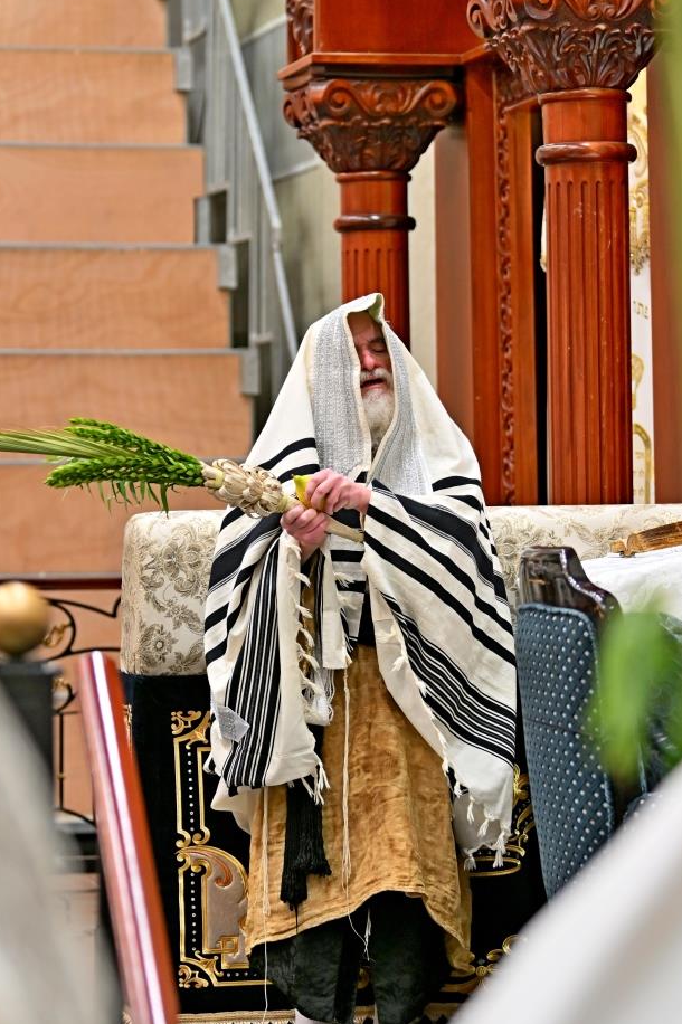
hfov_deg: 9.7
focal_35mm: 142
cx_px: 373
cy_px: 537
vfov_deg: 14.5
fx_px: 4038
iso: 250
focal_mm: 85
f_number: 2.8
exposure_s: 1/320
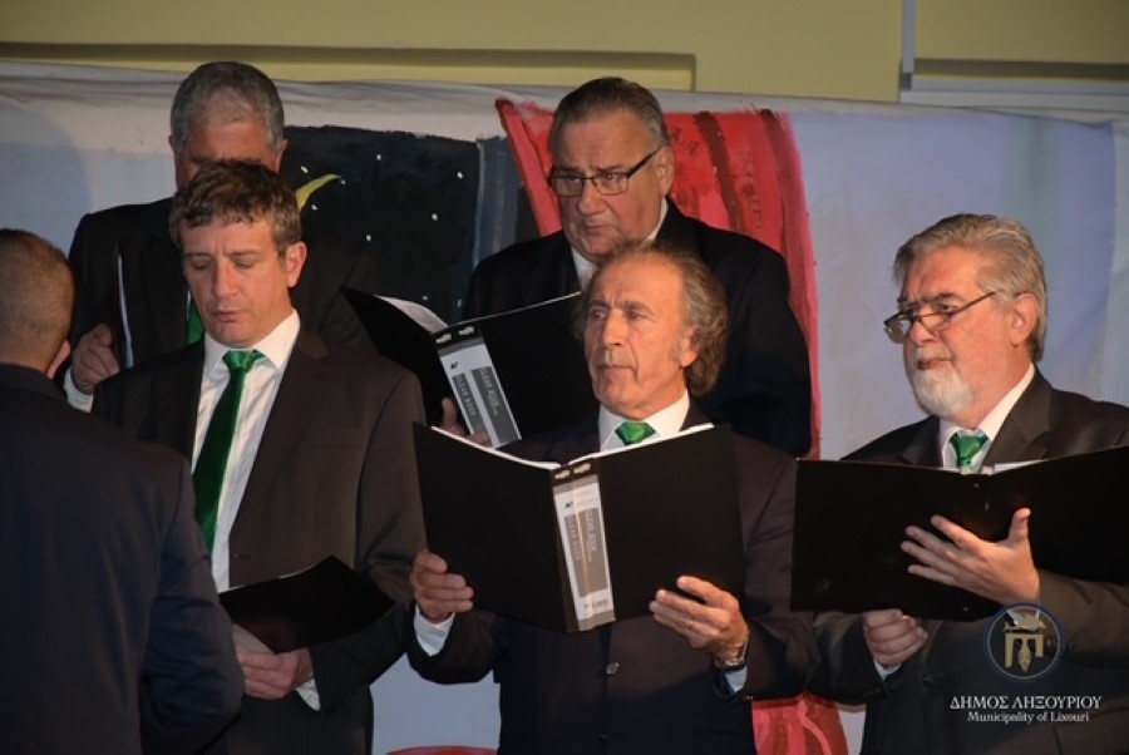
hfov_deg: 9.8
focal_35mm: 210
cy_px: 378
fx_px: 6592
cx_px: 564
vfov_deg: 6.6
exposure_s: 1/250
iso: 2000
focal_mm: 140
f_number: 5.6
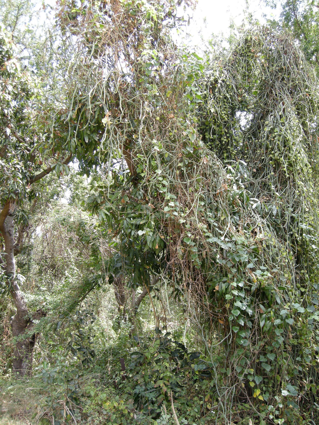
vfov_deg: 52.6
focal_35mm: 35
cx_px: 160
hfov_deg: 40.7
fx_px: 430
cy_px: 212
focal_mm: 7.5
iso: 64
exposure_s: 1/62
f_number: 3.4
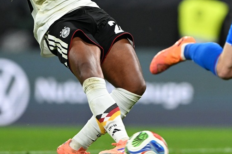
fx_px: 6558
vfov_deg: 1.3
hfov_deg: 2.0
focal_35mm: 1018
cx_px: 197
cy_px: 8
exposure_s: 1/1600
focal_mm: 400
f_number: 3.5
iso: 2500
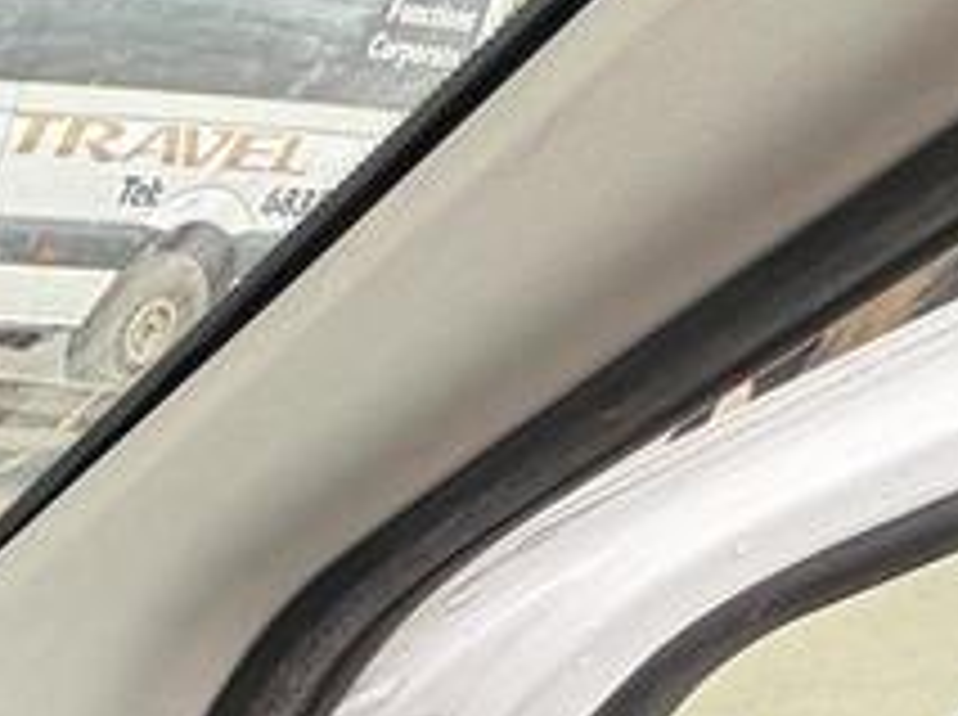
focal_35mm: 59
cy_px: 1450
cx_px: -1025
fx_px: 1630
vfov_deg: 17.4
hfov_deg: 18.4
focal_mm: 2.22
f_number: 2.2
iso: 200
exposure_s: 1/99
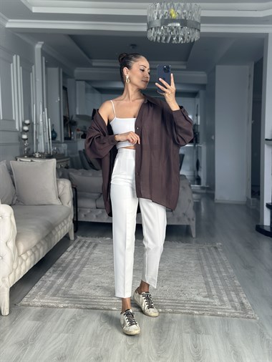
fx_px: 502
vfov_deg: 39.6
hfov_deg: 30.3
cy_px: 181
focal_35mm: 48
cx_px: 136
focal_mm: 6.86
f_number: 1.78
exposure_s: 1/121
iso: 100
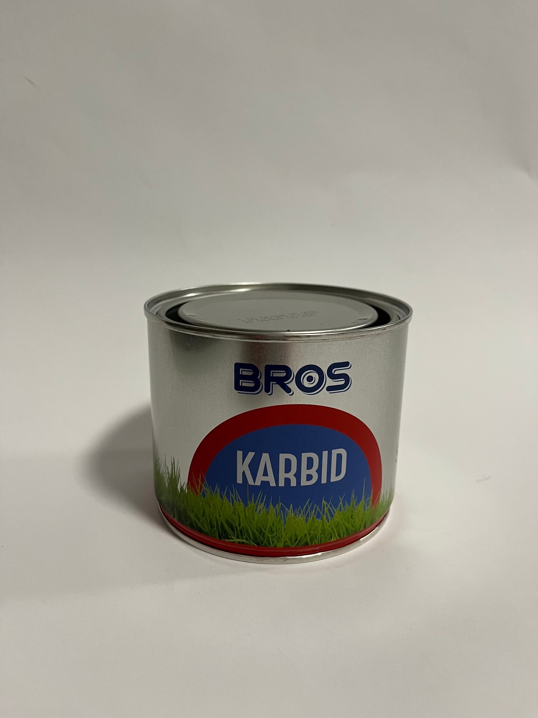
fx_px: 539
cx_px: 269
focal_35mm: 26
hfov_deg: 53.1
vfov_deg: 67.3
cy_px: 359
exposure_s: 1/50
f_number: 1.6
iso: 125
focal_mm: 5.1
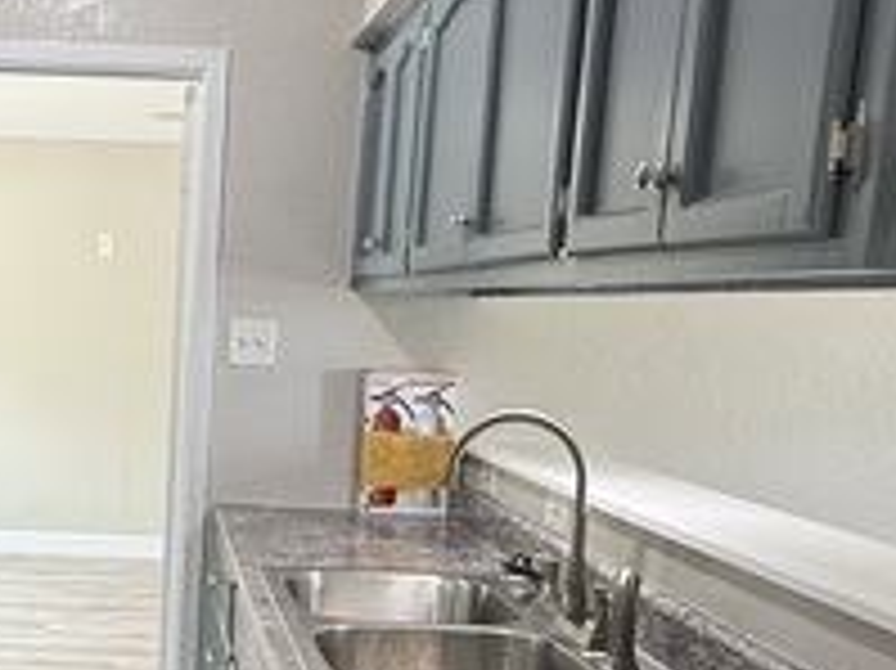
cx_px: 108
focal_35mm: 45
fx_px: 1164
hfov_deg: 39.4
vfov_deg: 31.7
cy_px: 481
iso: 160
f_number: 2.2
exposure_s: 1/99
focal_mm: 2.22
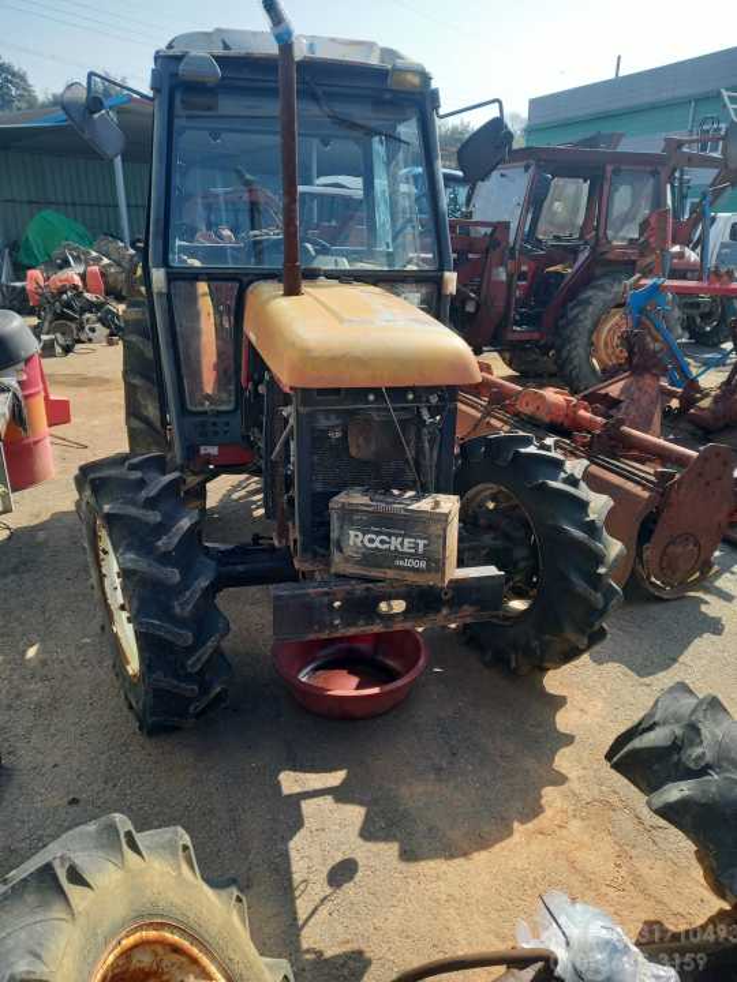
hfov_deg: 54.9
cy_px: 491
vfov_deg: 69.4
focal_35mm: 25
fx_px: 710
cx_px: 368
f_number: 2
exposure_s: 1/221
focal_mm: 4.6
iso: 25
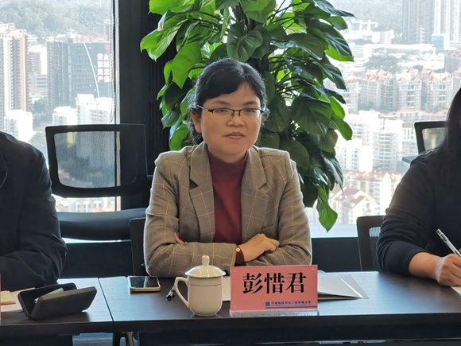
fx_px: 1731
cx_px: 230
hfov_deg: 15.2
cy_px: 173
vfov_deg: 11.4
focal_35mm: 130
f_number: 2.4
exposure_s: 1/100
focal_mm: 7.48
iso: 50
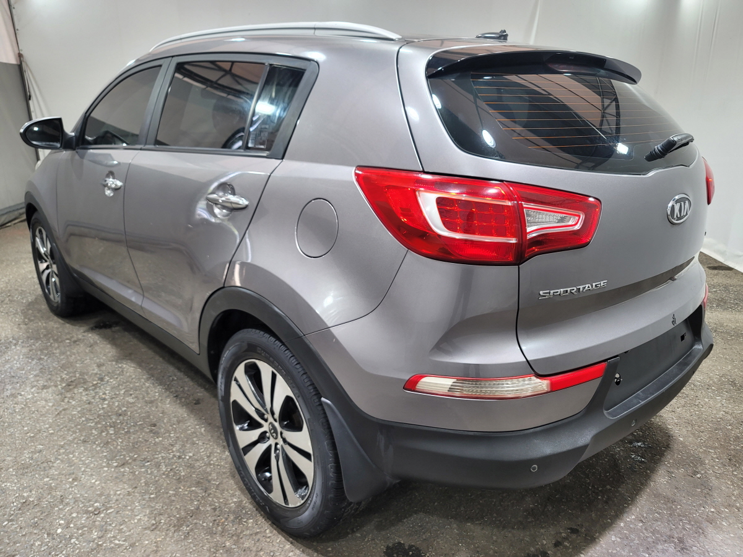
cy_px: 278
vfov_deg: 54.9
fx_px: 537
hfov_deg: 69.4
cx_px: 372
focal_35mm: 25
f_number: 1.8
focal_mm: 7
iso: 100
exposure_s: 1/120
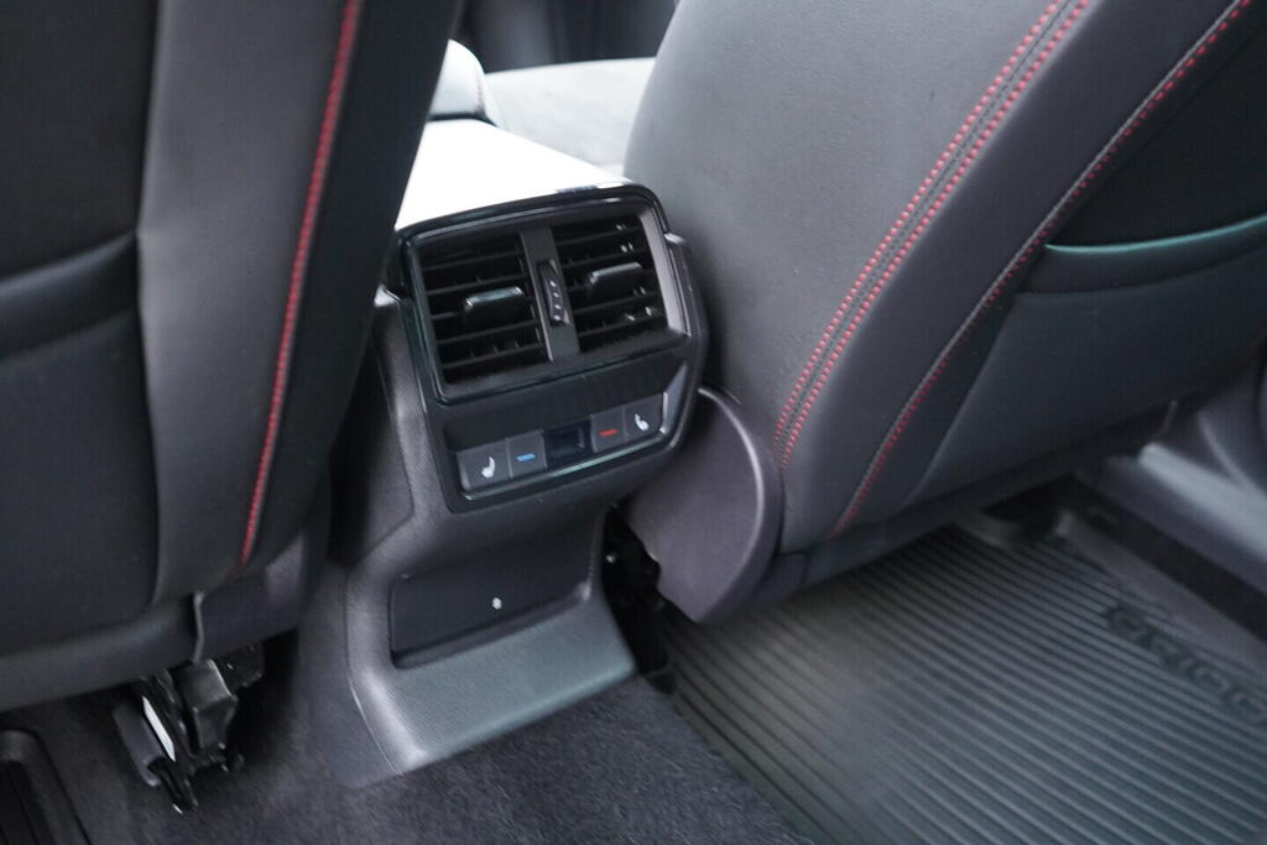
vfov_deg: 36.9
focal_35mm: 36
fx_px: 1267
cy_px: 422
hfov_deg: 53.1
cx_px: 634
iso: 2500
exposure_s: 1/40
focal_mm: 24
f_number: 2.8
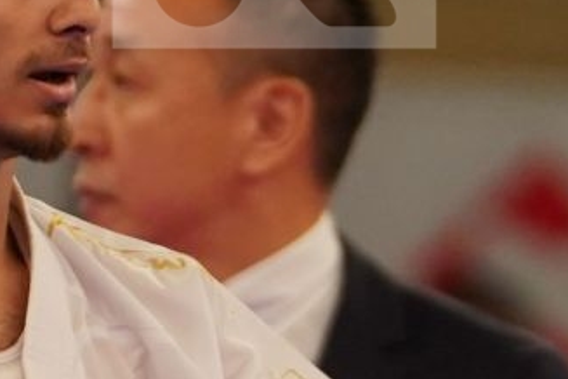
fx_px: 25590
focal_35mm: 1622
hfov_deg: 1.3
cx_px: 274
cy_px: 506
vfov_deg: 0.8
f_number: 2.8
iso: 1600
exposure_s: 1/1000
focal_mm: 197
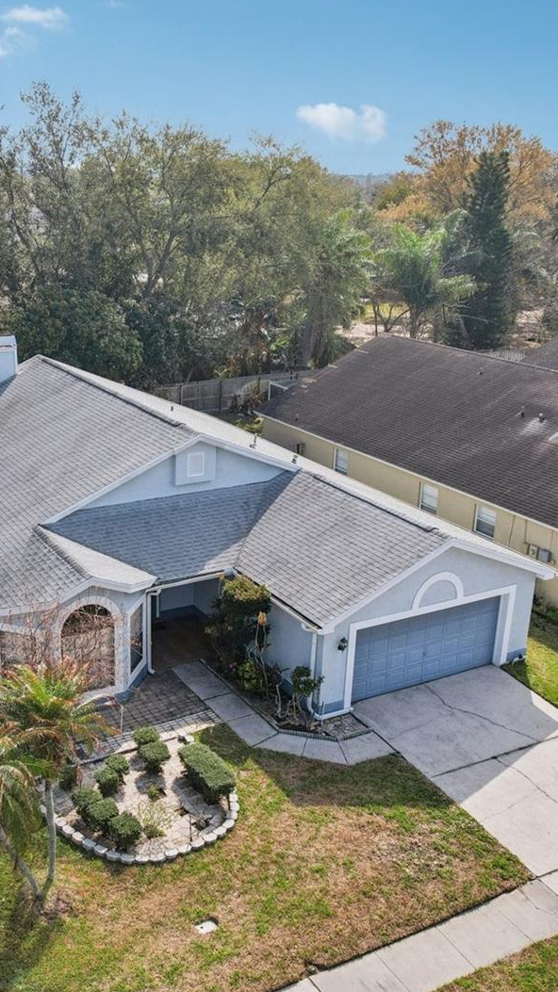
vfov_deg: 56.6
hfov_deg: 33.3
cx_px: 170
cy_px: 497
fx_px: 921
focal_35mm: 35
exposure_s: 1/2000
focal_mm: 8.4
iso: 110
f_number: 2.8
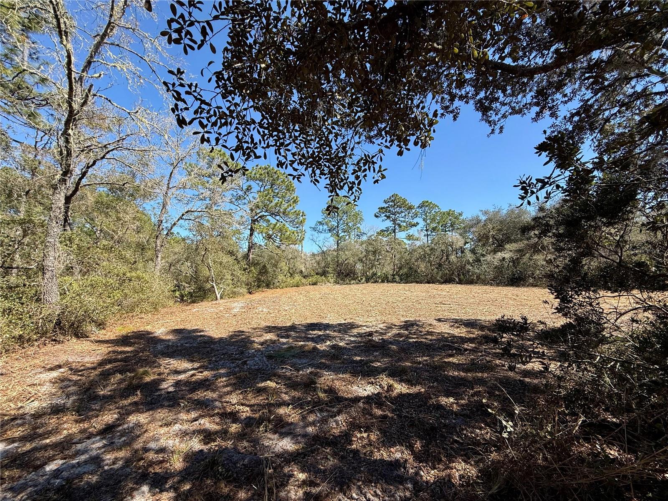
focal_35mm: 14
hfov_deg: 102.1
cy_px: 250
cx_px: 334
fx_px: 270
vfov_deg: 85.7
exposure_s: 1/1125
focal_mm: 2.22
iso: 50
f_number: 2.2
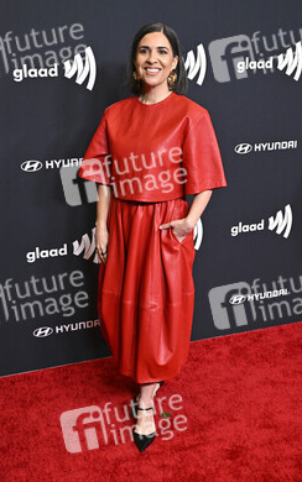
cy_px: 239
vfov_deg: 41.8
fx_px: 632
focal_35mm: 48
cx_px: 160
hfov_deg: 26.9
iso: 4000
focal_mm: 46
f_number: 5.6
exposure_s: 1/250
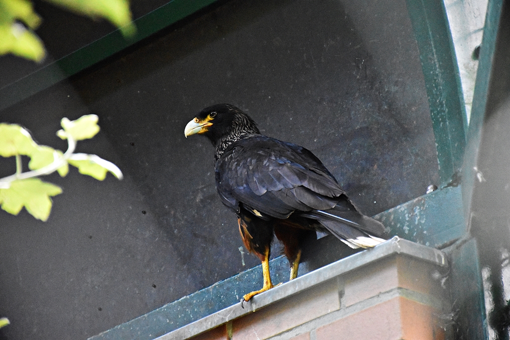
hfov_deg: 9.8
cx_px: 255
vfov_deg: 6.5
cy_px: 170
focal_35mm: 210
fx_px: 2975
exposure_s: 1/500
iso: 12800
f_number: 5.6
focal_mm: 140
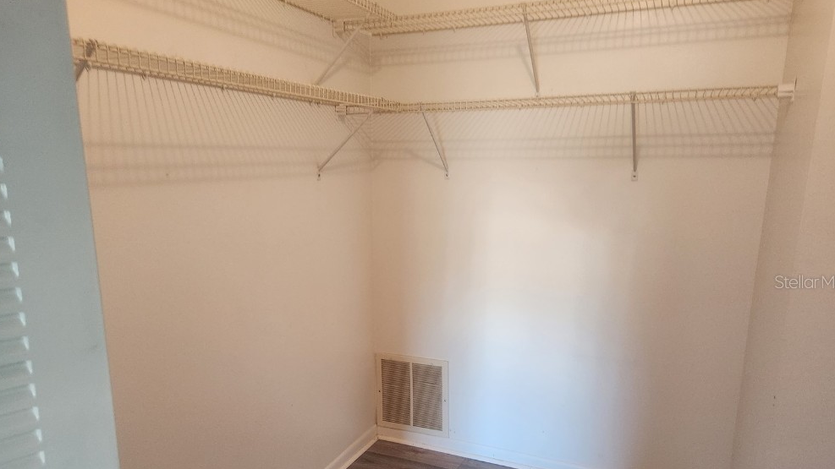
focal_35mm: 26
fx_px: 576
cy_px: 281
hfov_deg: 71.9
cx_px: 421
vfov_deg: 44.1
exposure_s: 1/120
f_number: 1.8
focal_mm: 5.4
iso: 640
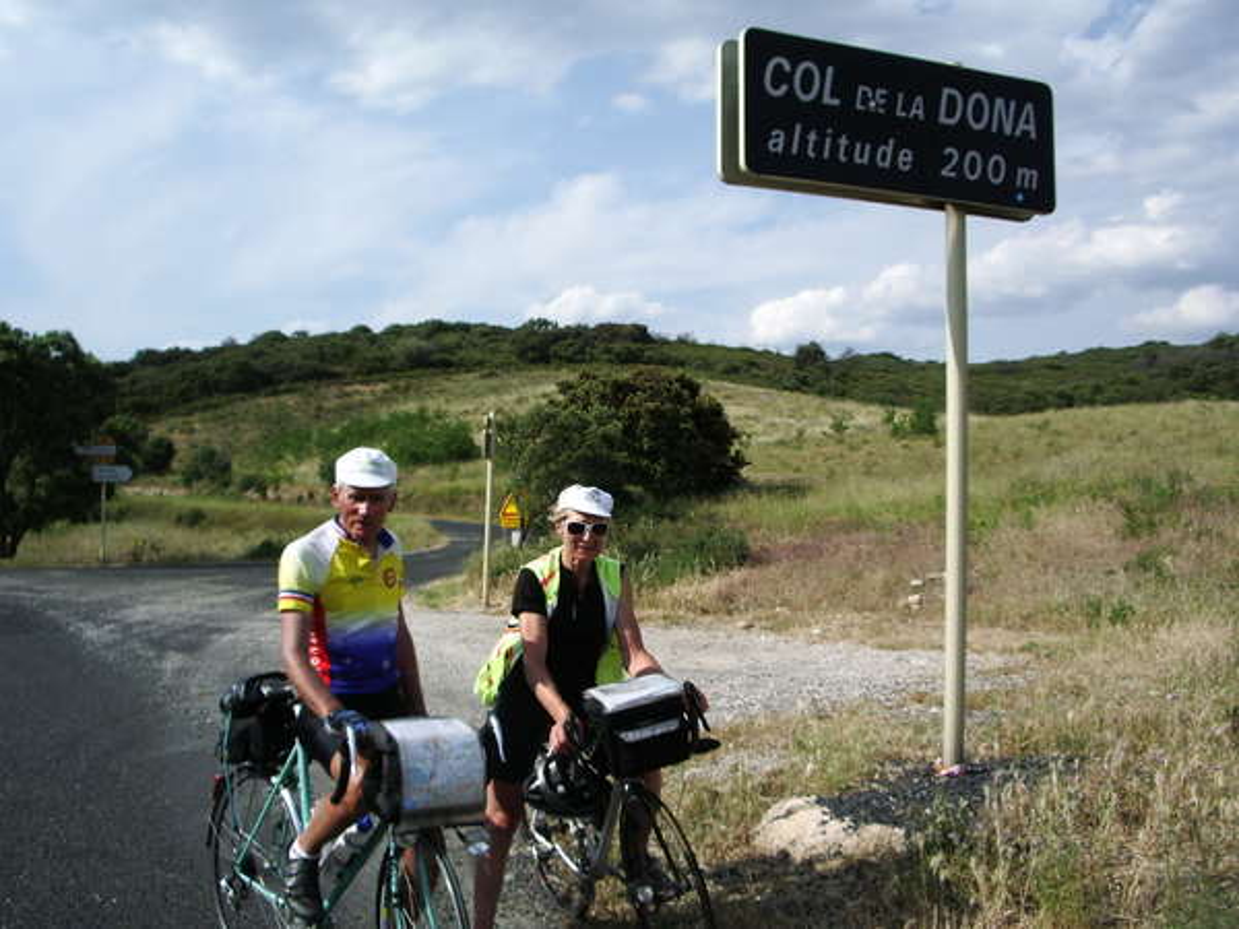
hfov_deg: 52.6
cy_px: 464
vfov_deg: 40.7
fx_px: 1253
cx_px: 620
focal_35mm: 35
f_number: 4.3
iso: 50
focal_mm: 5.8
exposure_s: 1/640
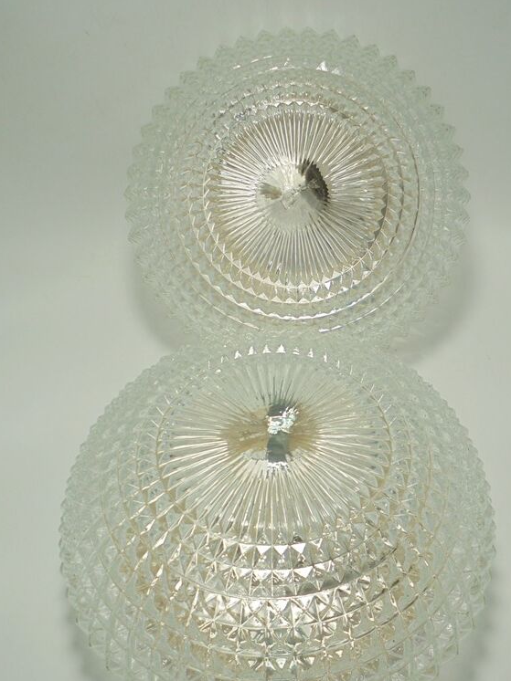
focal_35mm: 35
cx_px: 274
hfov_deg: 40.7
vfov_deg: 52.4
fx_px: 689
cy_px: 393
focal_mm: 5.3
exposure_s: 1/125
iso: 100
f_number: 3.7
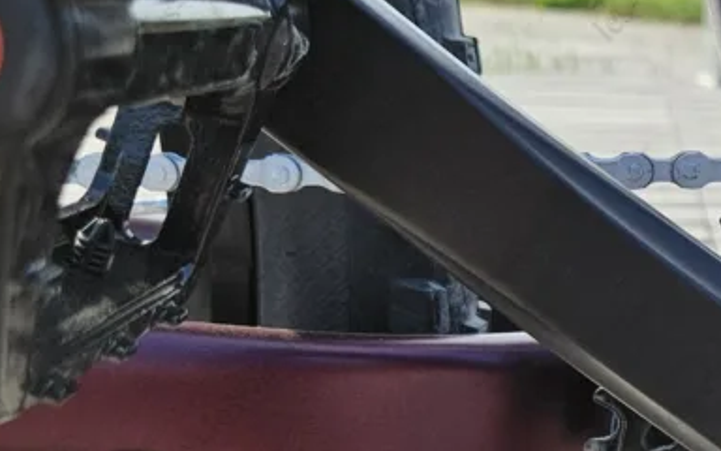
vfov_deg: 19.8
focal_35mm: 65
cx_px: 730
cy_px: 361
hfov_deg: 29.3
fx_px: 1277
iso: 80
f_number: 1.8
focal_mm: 5.4
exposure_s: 1/2000
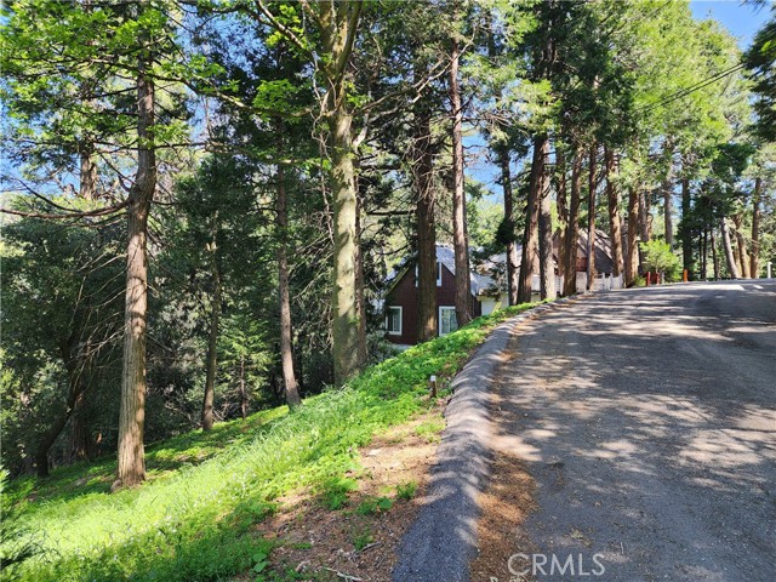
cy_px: 291
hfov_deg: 73.9
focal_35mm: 23
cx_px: 388
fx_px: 516
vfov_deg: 58.9
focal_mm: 6.4
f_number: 1.8
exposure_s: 1/180
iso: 32
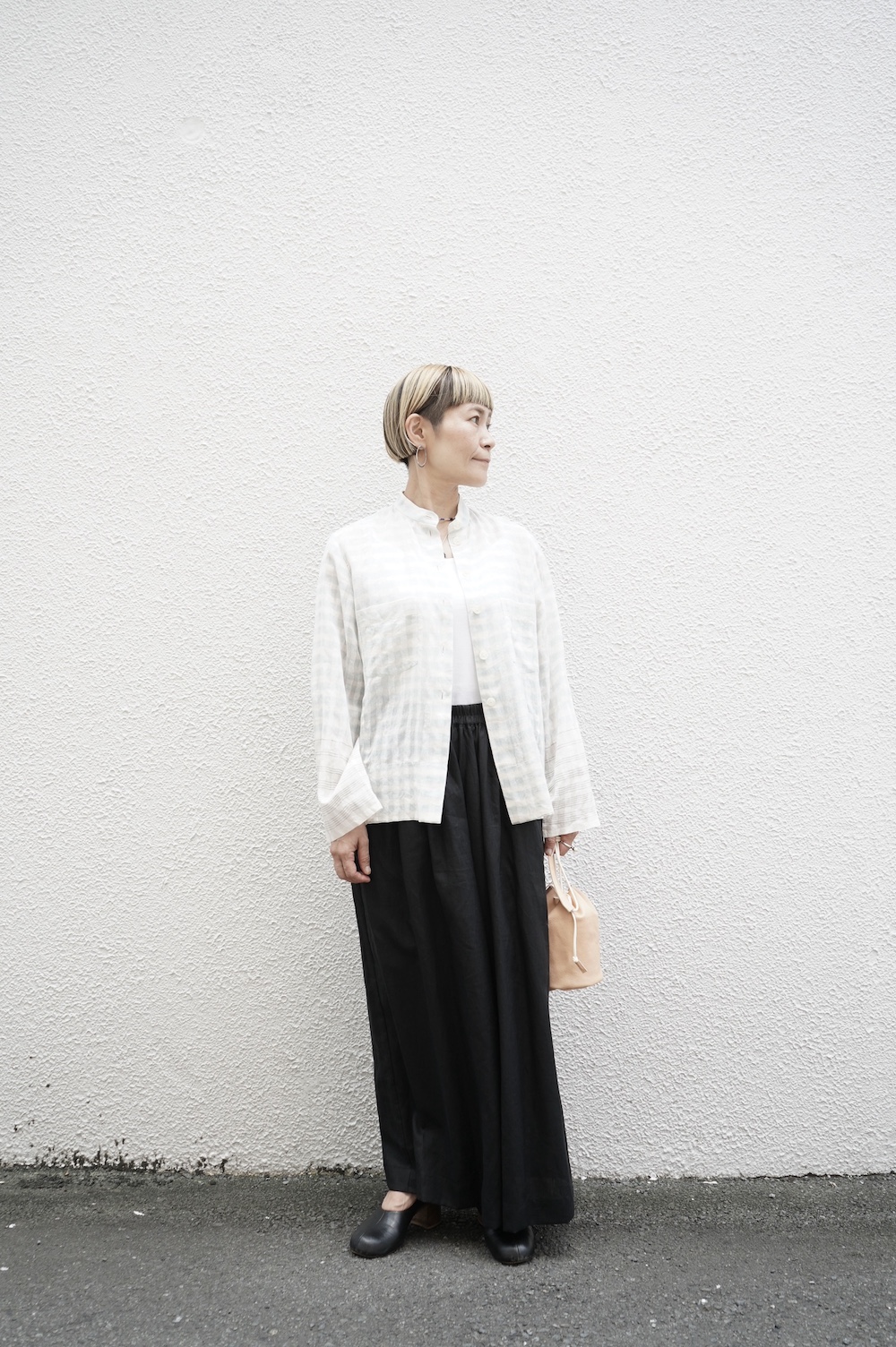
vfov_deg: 58.8
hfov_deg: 41.0
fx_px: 1197
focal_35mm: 32
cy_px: 674
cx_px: 448
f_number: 5.6
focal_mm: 32
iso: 500
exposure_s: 1/400
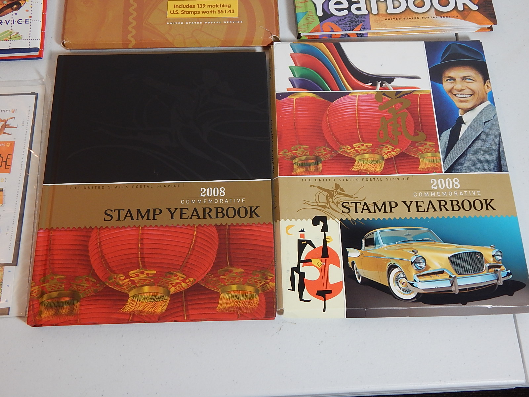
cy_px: 198
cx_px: 264
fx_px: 581
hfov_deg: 49.0
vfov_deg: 37.7
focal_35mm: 38
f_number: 3.4
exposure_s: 1/30
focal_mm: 6.8
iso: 160
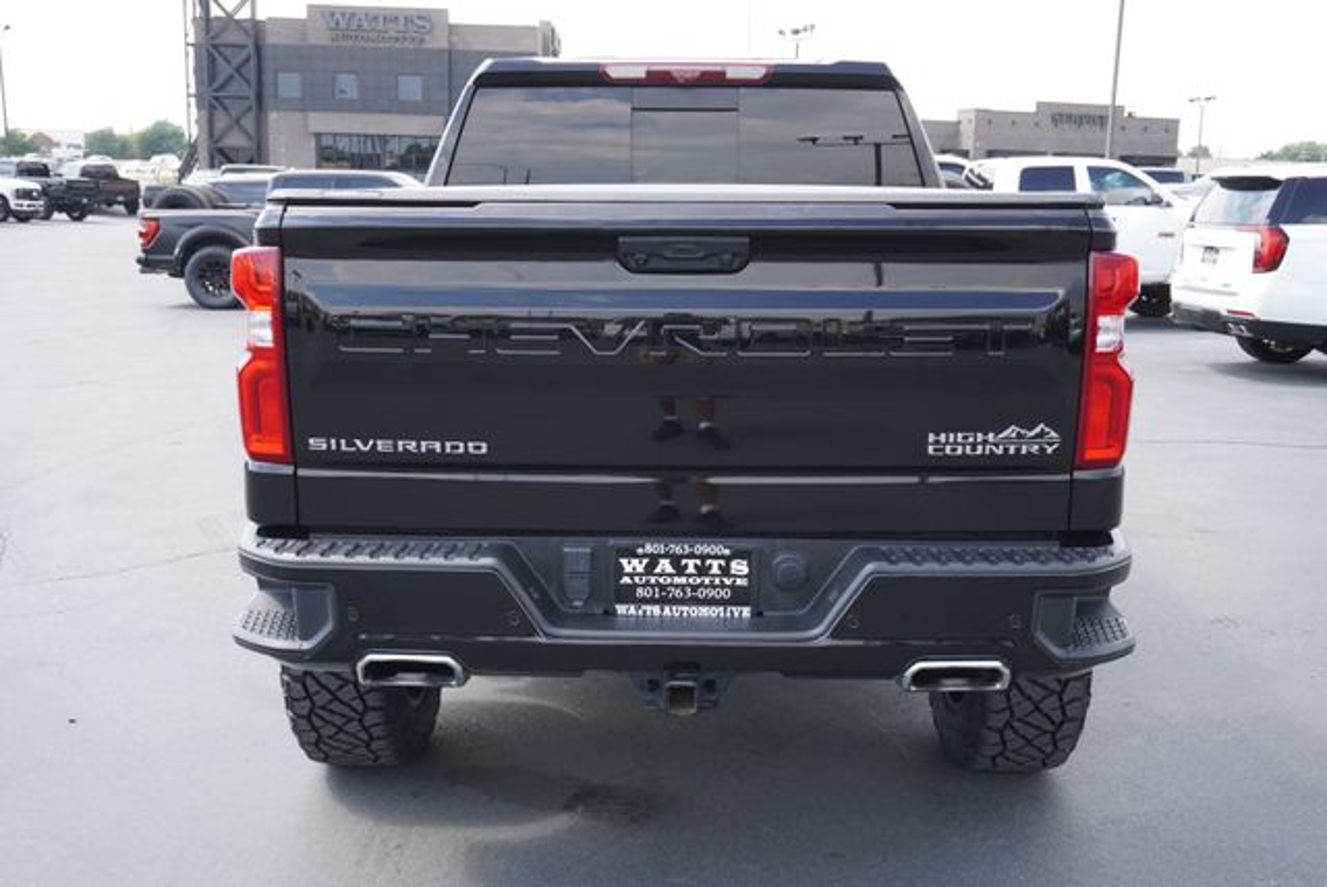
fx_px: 1273
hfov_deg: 55.1
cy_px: 444
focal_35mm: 34
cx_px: 664
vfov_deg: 38.4
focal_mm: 23
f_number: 5.6
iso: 100
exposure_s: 1/125
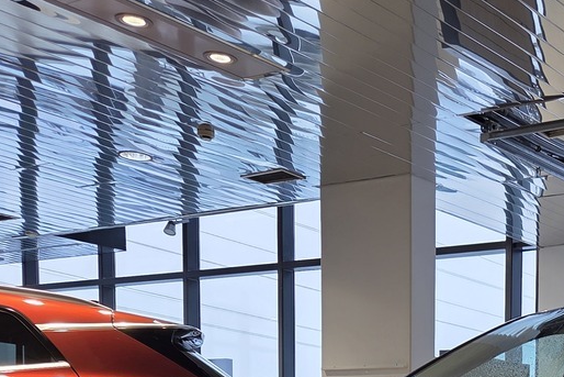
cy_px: 556
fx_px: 1050
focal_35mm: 67
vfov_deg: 18.2
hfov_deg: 27.7
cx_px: 609
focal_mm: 5.4
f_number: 1.8
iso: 32
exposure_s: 1/66.7
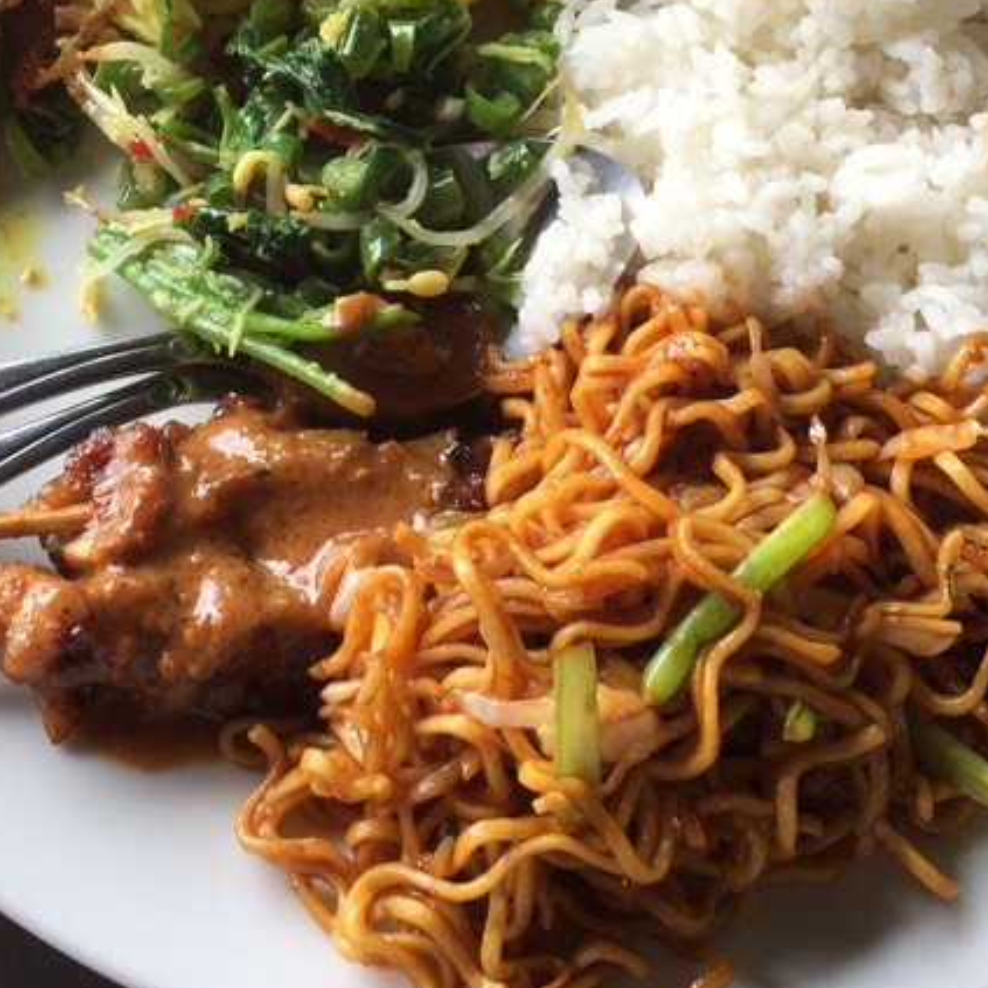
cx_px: 434
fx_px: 2002
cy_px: 238
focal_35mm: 62
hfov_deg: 27.7
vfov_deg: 27.3
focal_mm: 4.15
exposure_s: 1/100
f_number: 2.2
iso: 32
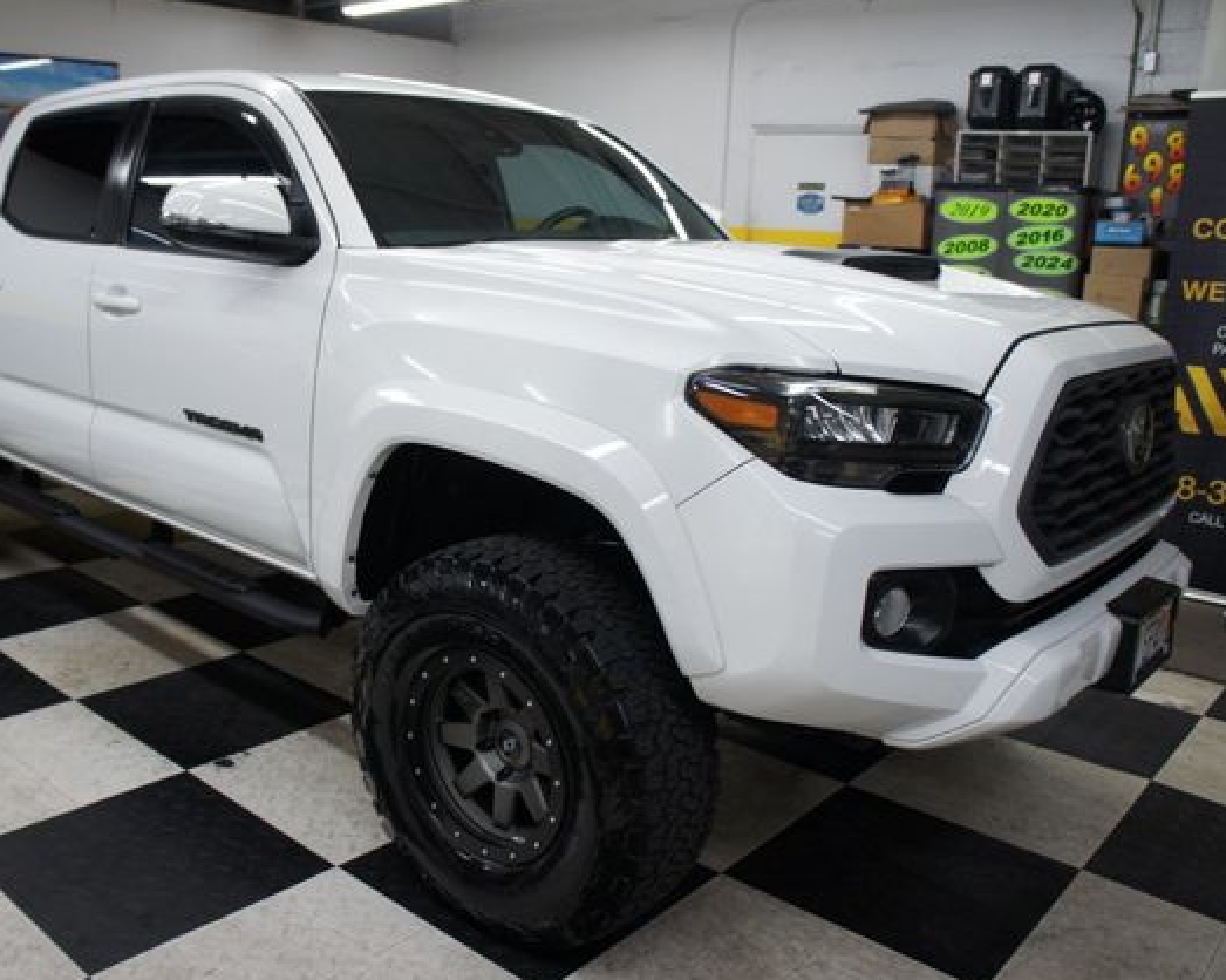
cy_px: 492
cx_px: 485
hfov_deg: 56.7
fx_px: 1124
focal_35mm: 31
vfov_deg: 47.1
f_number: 4
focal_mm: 18
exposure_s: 1/30
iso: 200
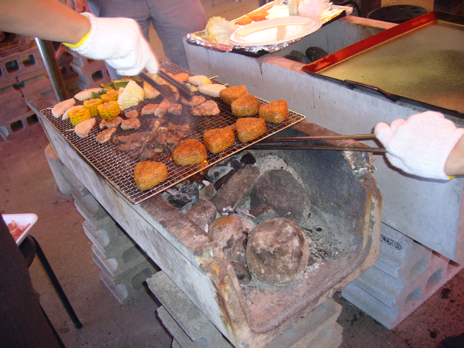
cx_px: 232
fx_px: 469
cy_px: 174
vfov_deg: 40.7
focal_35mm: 35
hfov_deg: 52.6
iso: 100
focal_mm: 5.8
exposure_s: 1/60
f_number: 2.8
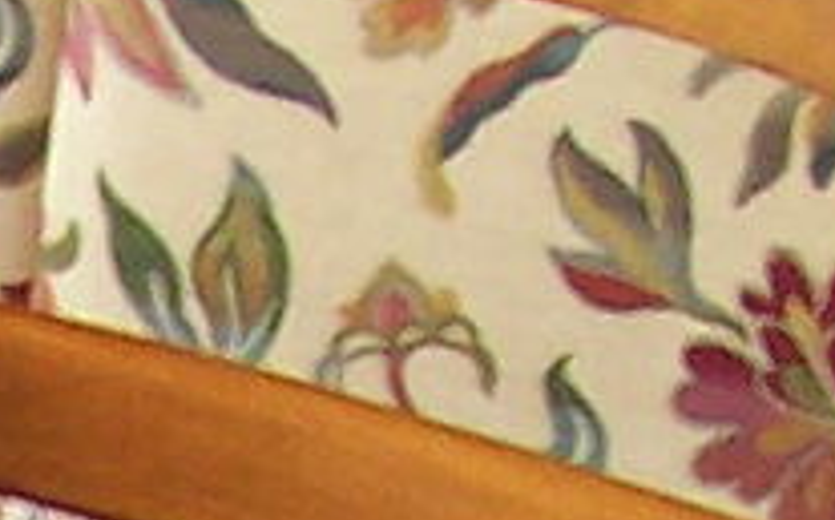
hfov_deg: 6.7
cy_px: 2068
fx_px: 6890
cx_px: -976
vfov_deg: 4.0
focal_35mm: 303
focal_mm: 5.6
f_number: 2.8
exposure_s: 1/8
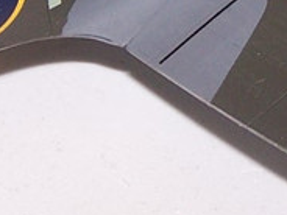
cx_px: 188
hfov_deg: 9.0
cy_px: 37
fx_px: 1824
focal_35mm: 220
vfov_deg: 6.7
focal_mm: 6.3
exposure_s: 1/60
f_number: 2.8
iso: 80
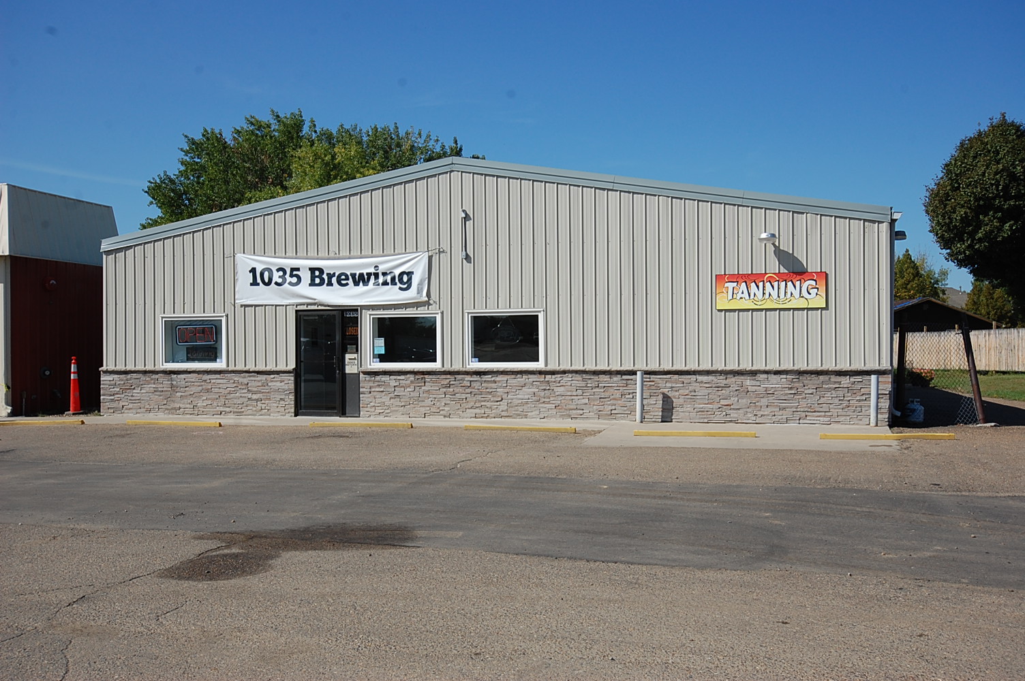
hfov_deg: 53.2
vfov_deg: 36.8
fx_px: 1024
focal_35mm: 36
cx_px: 512
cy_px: 340
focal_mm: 24
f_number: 10
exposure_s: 1/400
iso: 200
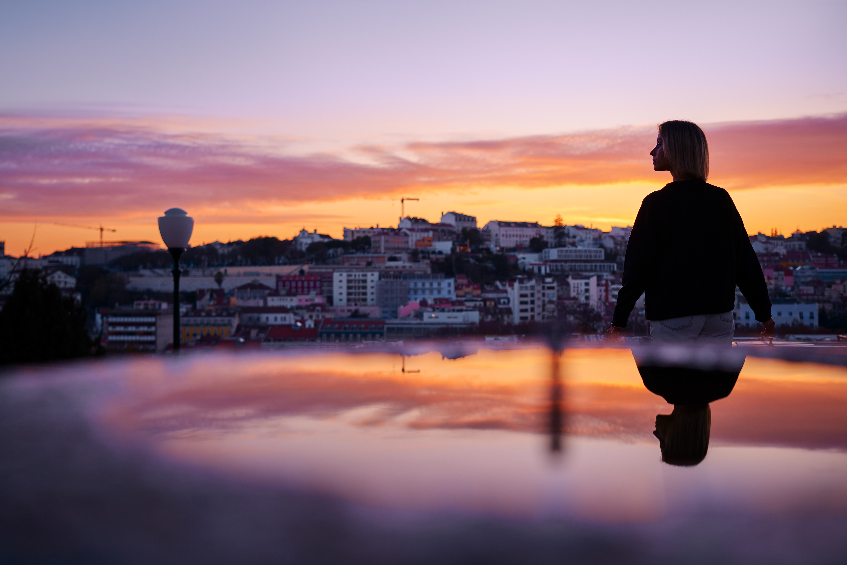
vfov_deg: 37.8
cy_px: 282
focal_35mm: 35
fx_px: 823
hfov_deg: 54.4
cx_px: 424
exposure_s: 1/500
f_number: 2.8
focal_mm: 35
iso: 100
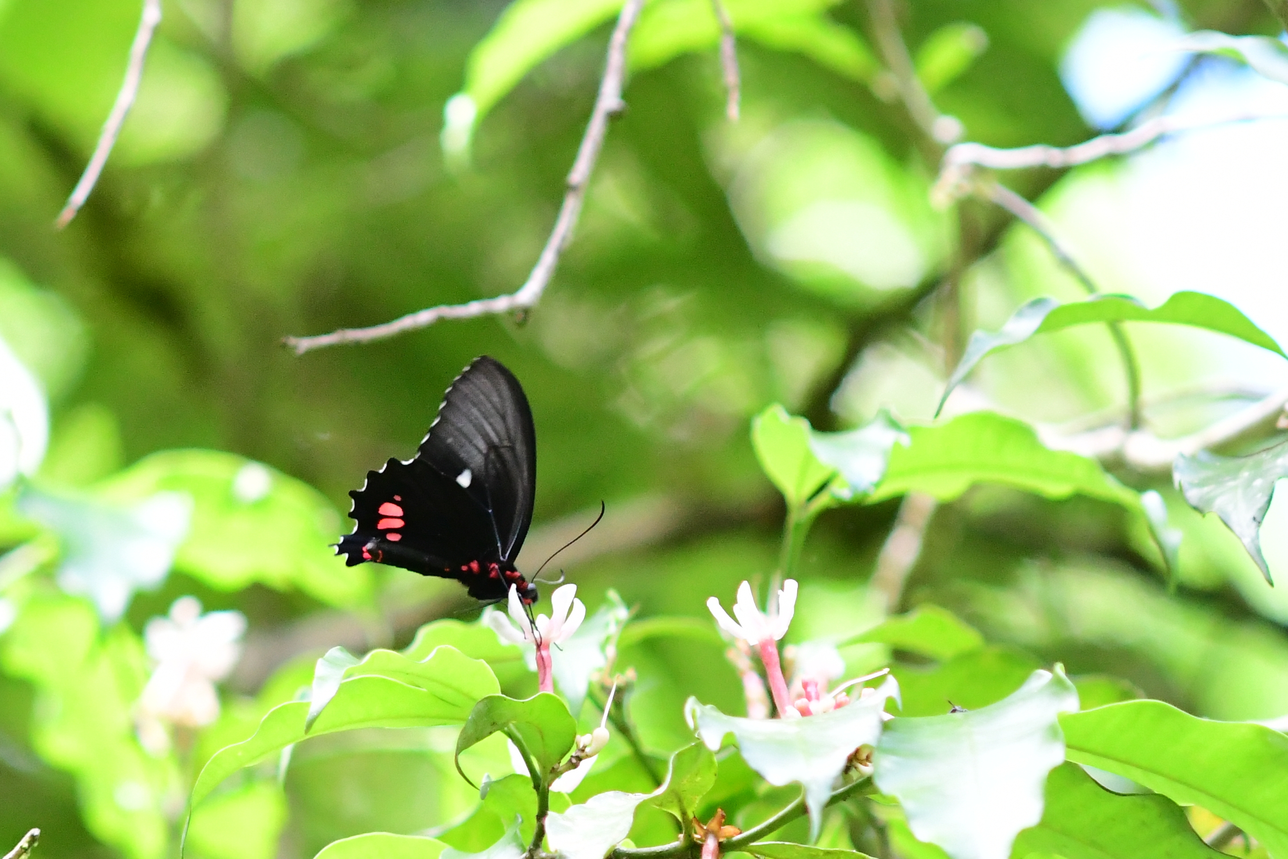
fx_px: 9660
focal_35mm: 270
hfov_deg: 7.6
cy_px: 430
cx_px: 644
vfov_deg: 5.1
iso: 4500
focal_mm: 180
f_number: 4
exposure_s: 1/800
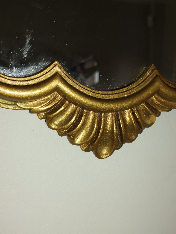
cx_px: 88
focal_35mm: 38
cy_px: 117
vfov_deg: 49.0
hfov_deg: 37.7
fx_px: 258
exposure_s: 1/100
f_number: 1.8
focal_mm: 4.75
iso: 80
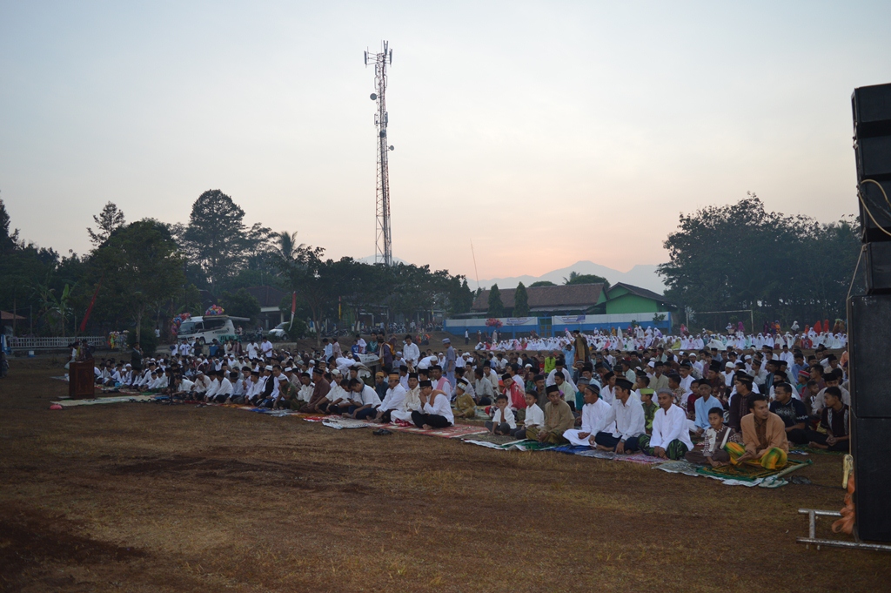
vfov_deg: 47.9
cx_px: 446
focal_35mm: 27
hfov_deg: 67.4
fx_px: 668
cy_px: 296
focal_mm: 18
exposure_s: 1/125
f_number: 4
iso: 200
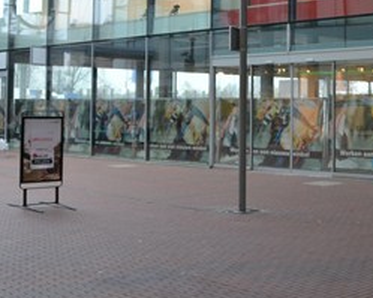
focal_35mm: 61
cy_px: 30
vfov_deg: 24.3
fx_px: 673
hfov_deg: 30.9
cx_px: 222
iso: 400
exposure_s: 1/100
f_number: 5
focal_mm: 18
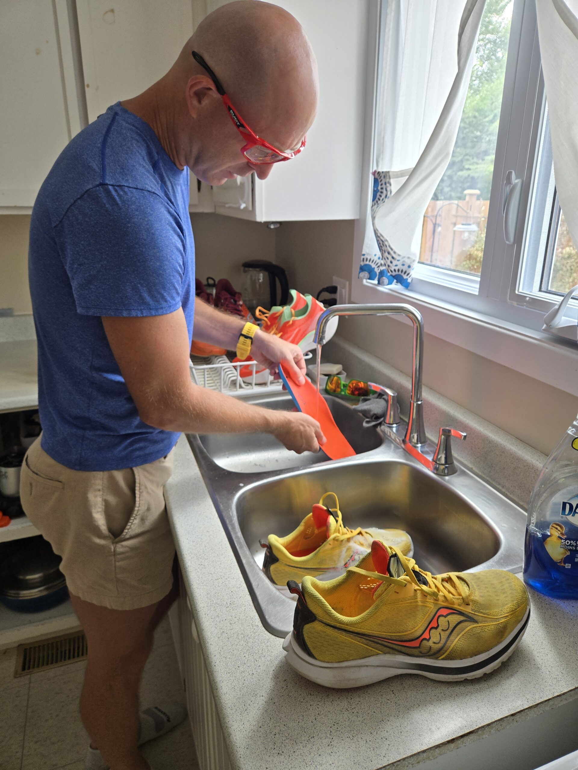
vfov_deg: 73.9
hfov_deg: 58.9
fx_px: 512
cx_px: 289
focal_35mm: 23
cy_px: 385
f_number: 1.8
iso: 80
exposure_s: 1/180
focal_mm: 5.4
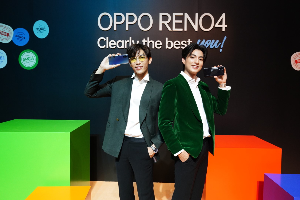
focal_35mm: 32
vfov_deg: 41.1
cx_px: 150
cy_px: 100
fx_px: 267
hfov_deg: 58.7
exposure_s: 1/60
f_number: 5.6
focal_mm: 32
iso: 3200
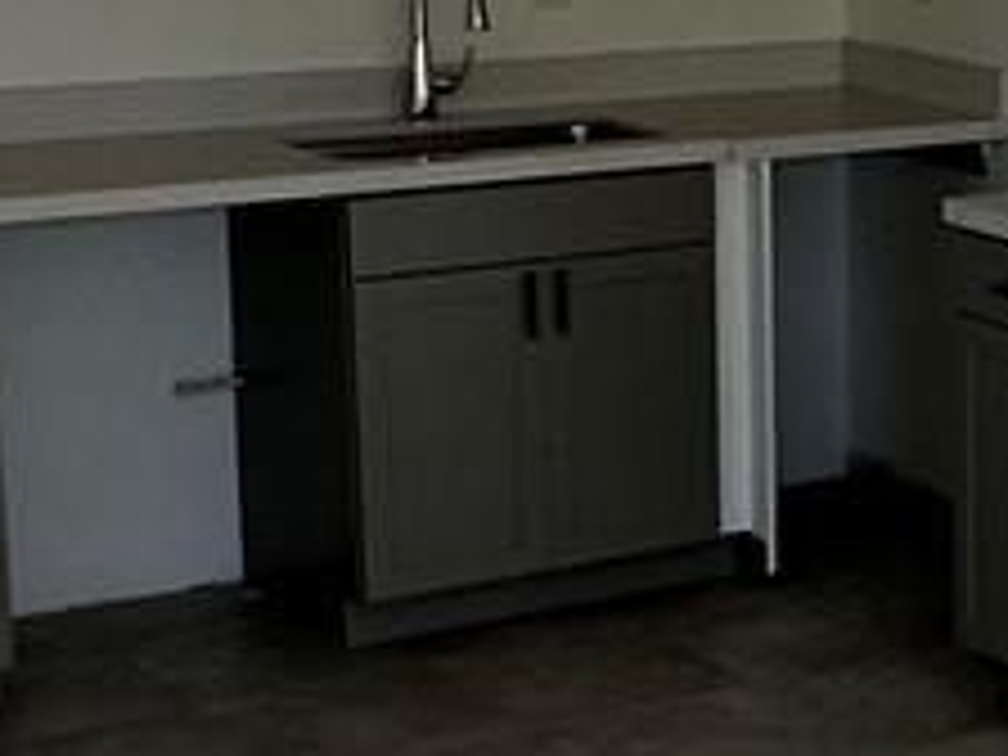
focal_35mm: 100
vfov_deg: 14.8
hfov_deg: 18.5
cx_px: 1256
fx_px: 2912
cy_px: 288
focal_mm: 2.22
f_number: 2.2
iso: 64
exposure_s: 1/99
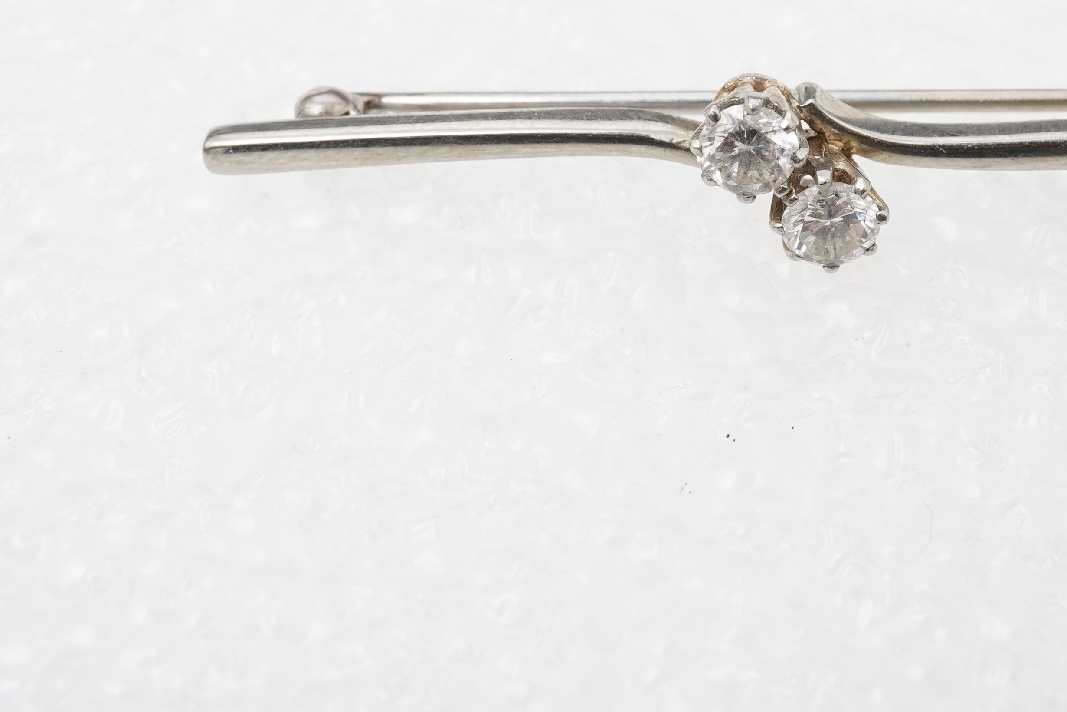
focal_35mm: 72
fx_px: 2134
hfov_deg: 27.8
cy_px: 148
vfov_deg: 18.8
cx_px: 769
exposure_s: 1/100
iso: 500
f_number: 18
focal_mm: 30
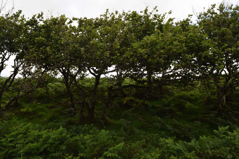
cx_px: 120
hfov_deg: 67.4
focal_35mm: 27
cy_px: 80
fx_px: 179
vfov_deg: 47.9
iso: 100
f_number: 11
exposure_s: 1/25
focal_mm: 18
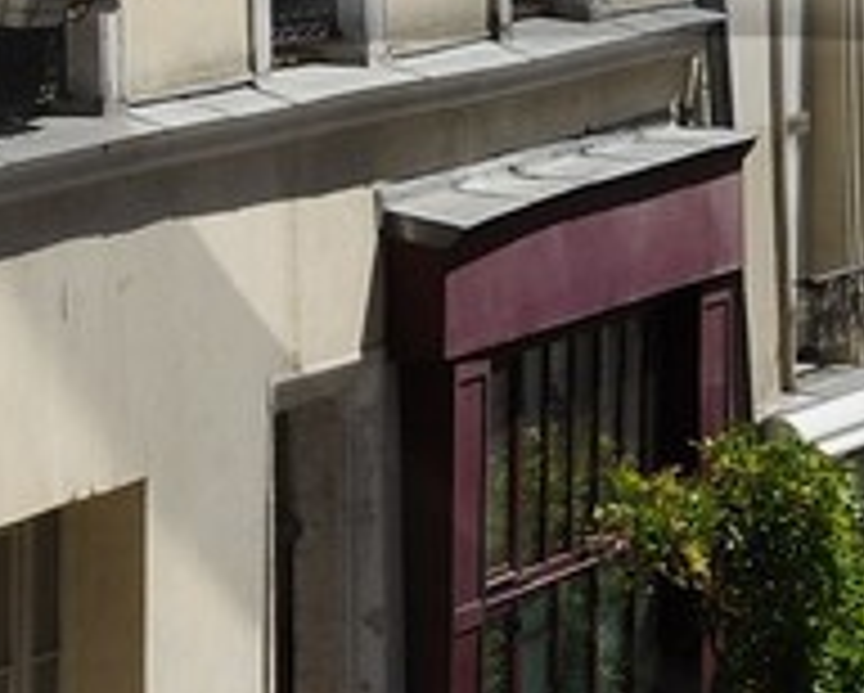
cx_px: 1566
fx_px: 9983
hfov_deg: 4.9
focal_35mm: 390
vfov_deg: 3.9
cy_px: -693
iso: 200
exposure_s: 1/160
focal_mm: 50
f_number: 14
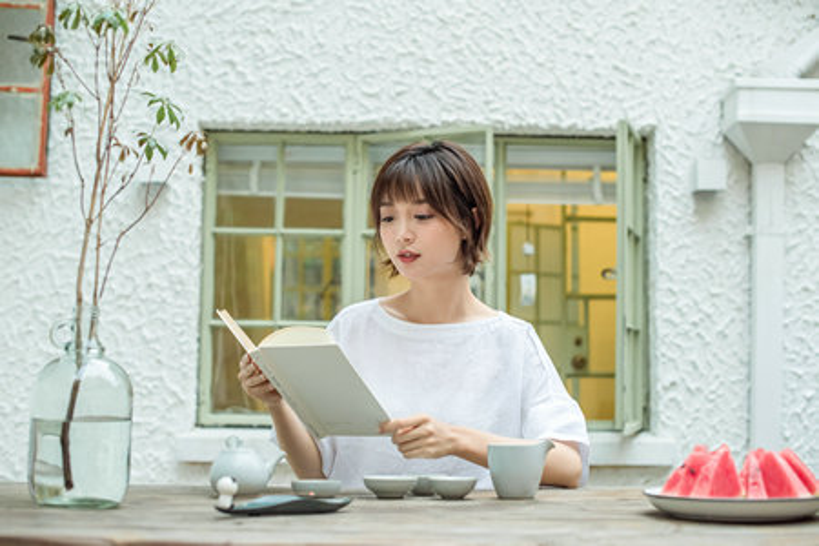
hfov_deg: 39.6
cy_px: 273
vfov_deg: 27.0
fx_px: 1137
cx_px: 410
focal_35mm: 50
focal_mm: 50
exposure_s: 1/80
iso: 1000
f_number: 2.8
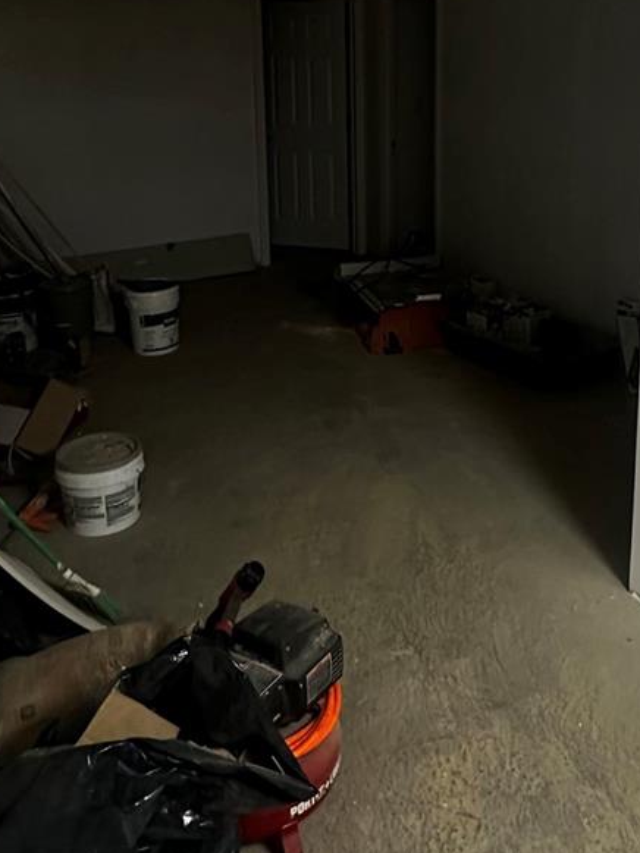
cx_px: 402
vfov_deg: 48.2
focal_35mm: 37
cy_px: 214
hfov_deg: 38.4
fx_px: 912
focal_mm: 2.22
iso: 400
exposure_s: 1/60
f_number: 2.2
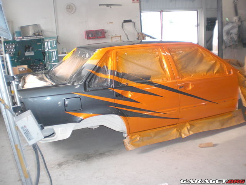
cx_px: 123
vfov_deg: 39.7
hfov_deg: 51.4
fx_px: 256
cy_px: 92
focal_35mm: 36
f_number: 3.1
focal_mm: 6.3
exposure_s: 1/80
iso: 200
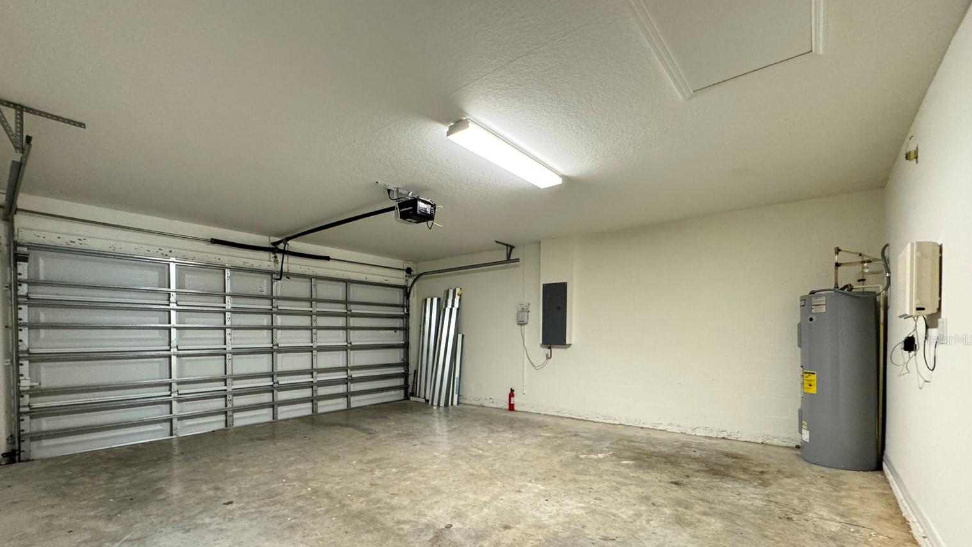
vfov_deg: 66.2
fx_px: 412
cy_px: 339
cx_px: 470
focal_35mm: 16
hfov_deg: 99.3
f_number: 2.2
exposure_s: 1/60
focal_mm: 2.22
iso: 640
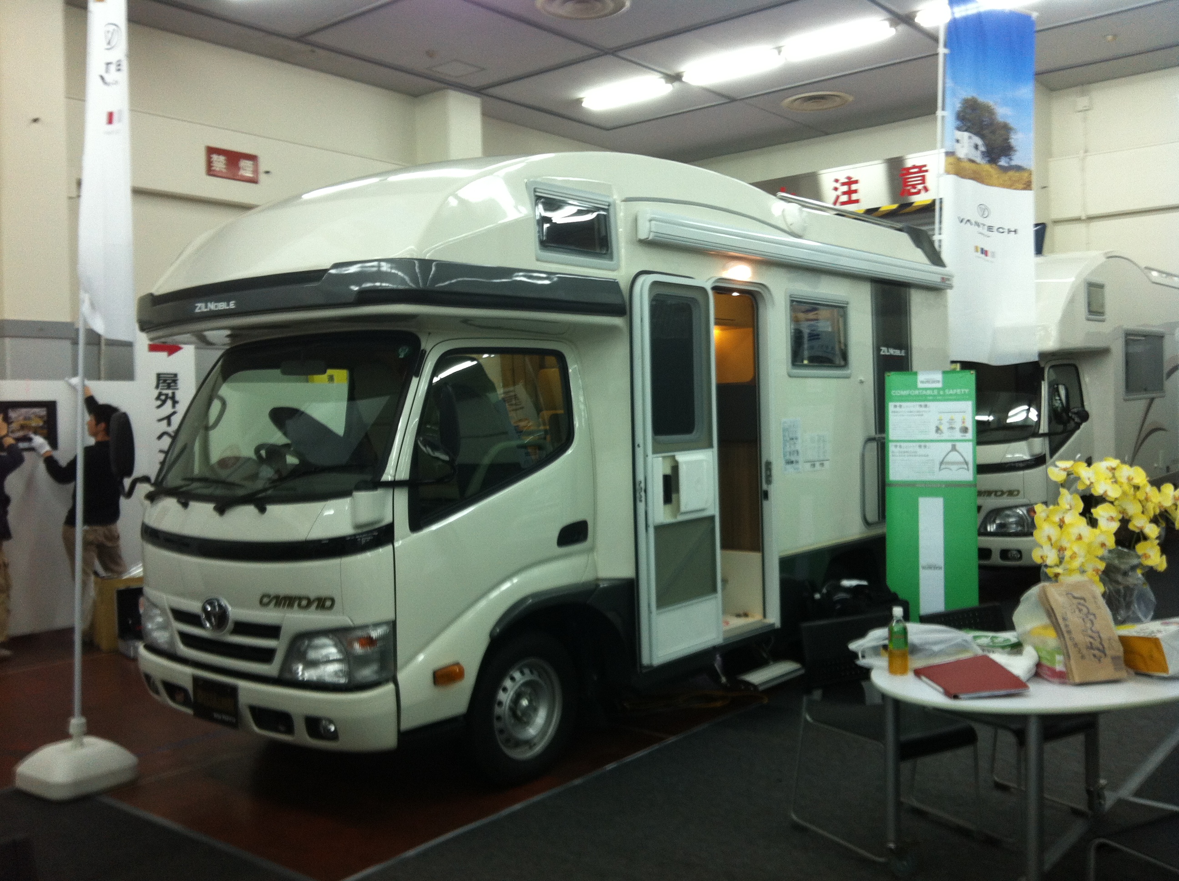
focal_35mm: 35
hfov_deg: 52.7
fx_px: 1190
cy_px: 440
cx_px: 590
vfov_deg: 40.6
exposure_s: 1/15
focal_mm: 3.85
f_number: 2.8
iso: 80
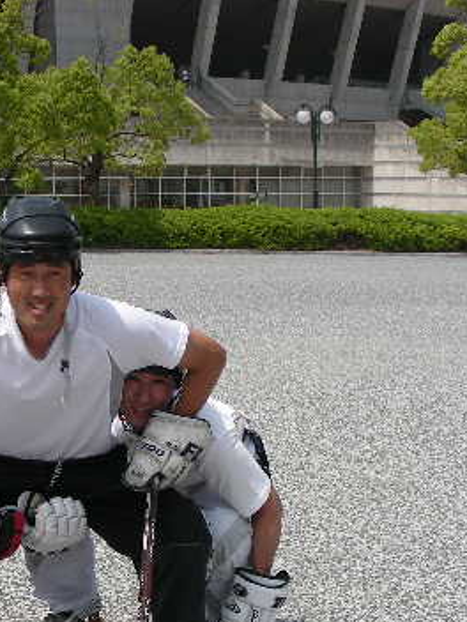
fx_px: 1241
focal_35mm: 69
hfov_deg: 20.9
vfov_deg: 28.0
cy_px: 408
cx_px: 50
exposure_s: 1/536
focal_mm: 6.3
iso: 50
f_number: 4
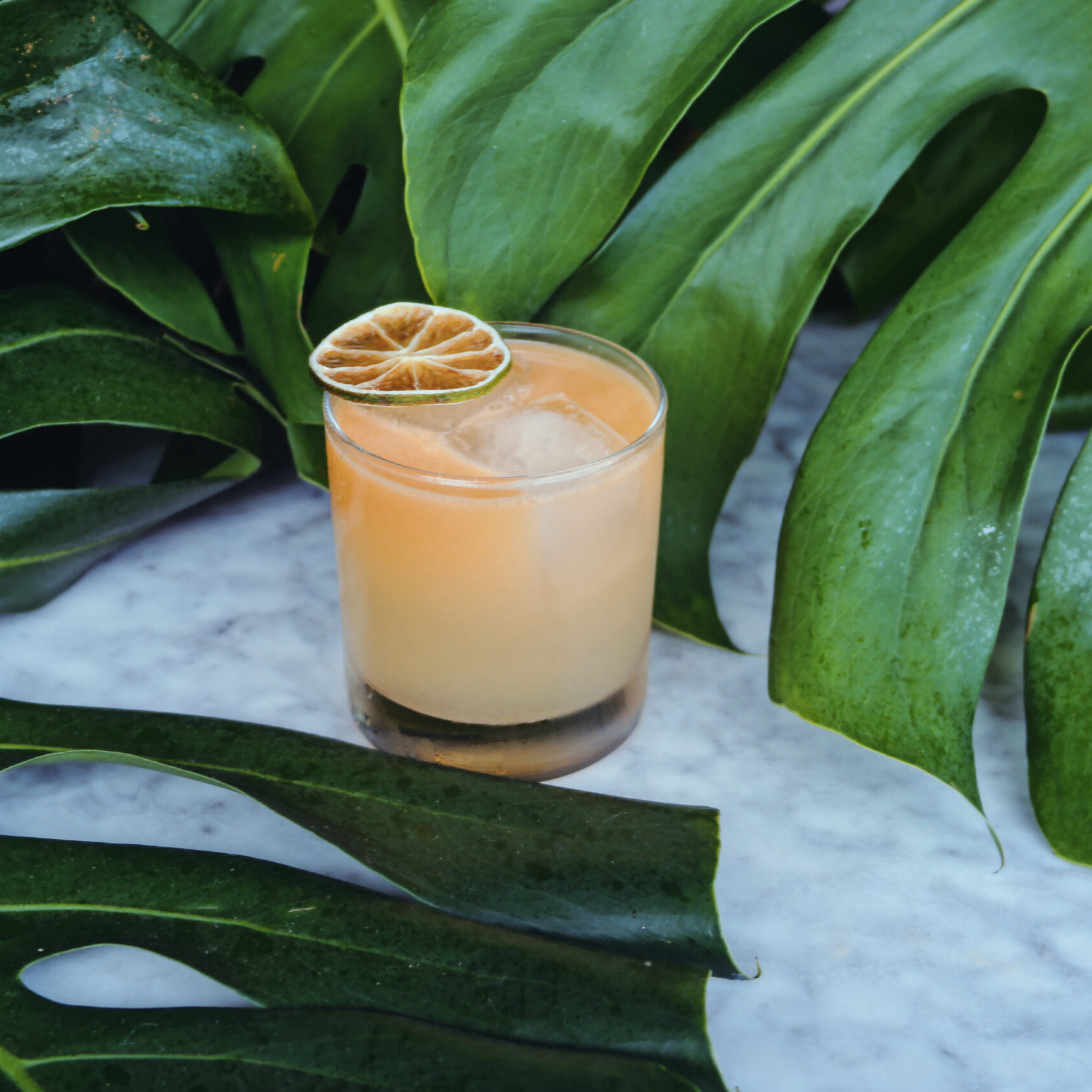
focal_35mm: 55
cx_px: 470
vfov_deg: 31.1
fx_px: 1963
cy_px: 547
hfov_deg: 31.0
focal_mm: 28
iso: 100
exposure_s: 1/100
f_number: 4
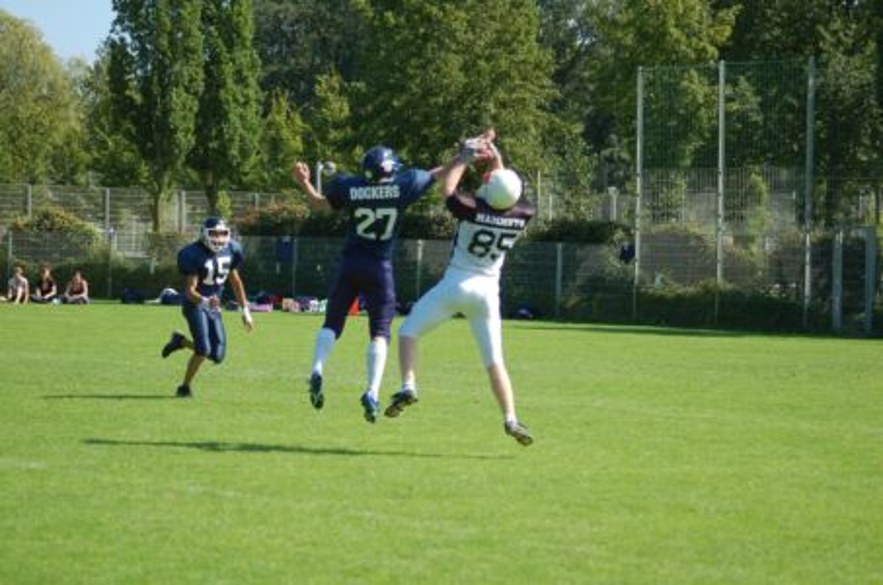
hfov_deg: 16.7
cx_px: 442
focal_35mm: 123
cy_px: 292
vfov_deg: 11.1
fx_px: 3011
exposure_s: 1/1000
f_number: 4
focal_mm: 82
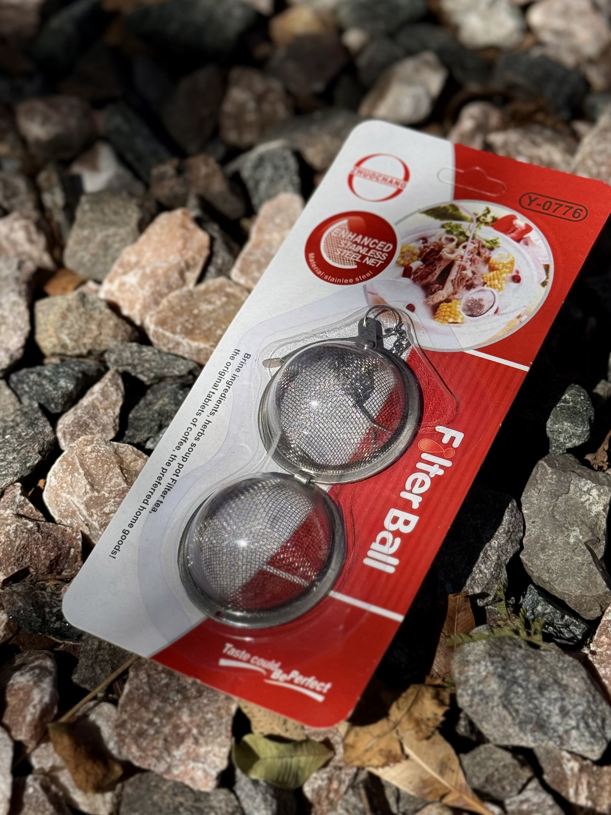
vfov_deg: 31.2
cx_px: 333
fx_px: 1459
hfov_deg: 23.6
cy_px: 393
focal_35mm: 62
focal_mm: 6.76
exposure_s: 1/5208
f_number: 1.78
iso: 64
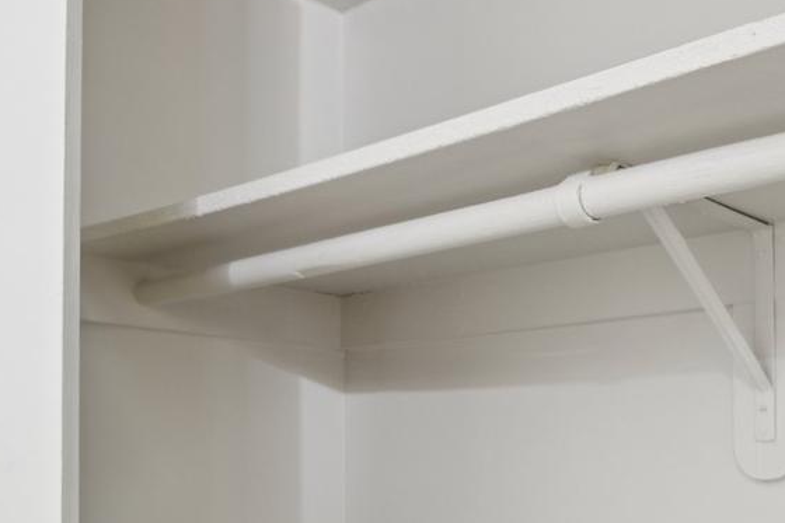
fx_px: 785
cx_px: 744
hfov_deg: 46.5
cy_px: 473
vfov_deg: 34.7
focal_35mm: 36
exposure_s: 2
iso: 400
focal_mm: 14
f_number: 8
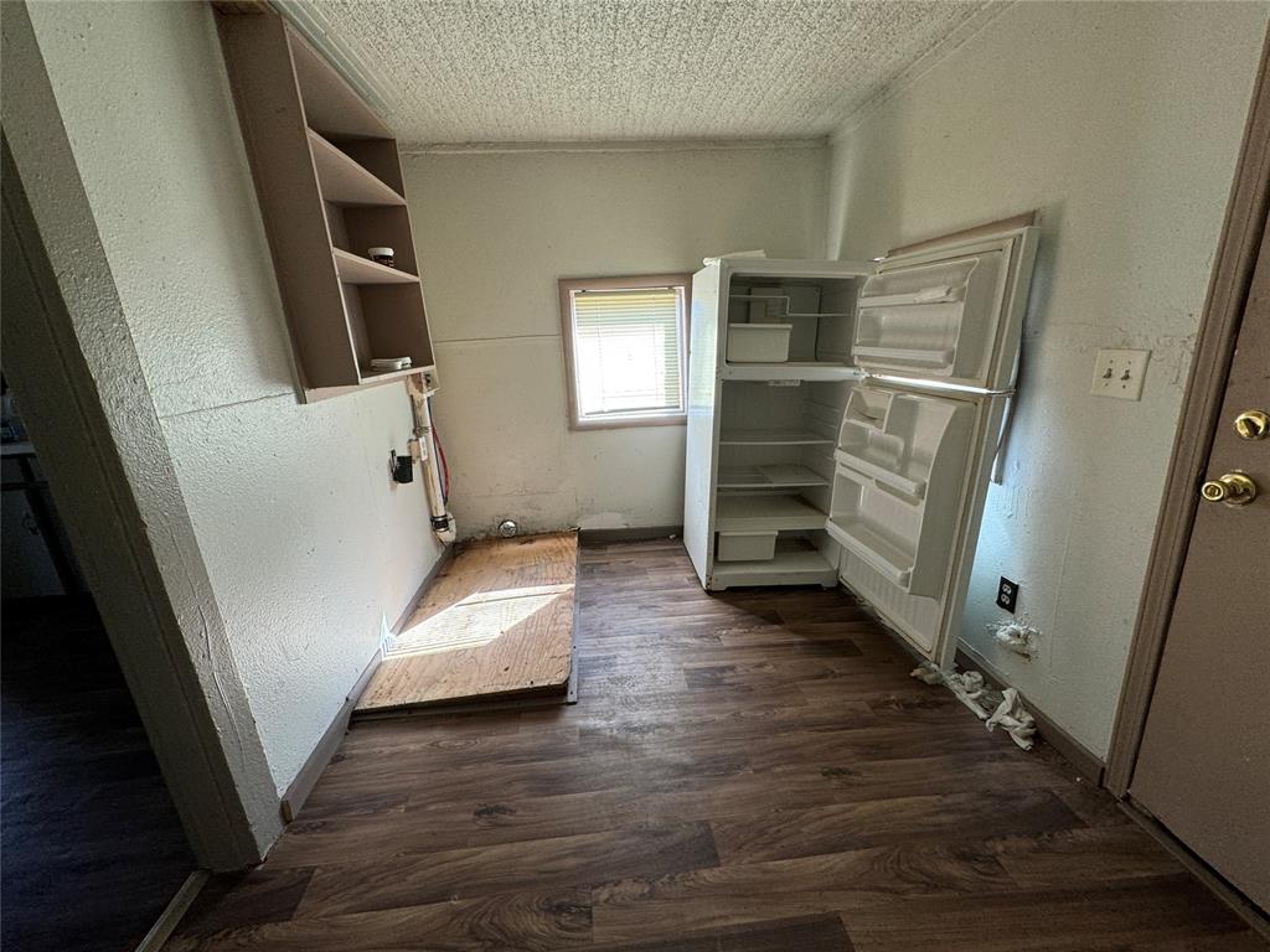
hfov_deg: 102.1
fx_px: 514
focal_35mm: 14
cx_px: 635
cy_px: 476
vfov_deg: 85.7
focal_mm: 2.22
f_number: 2.2
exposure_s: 1/99
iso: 100
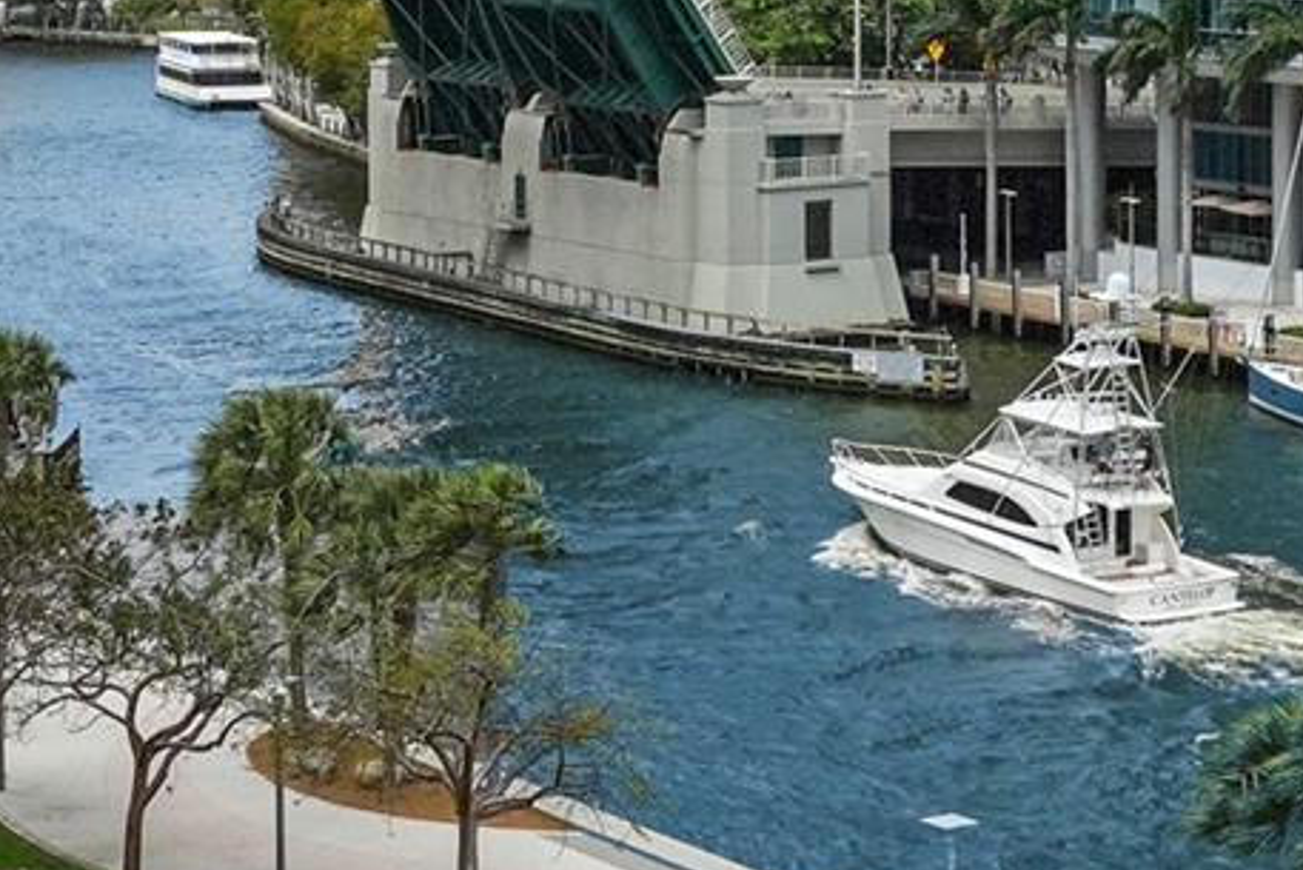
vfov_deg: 12.9
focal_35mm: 105
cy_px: 48
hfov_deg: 19.4
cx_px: 861
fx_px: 3801
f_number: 6.3
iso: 640
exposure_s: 1/8000
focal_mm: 20
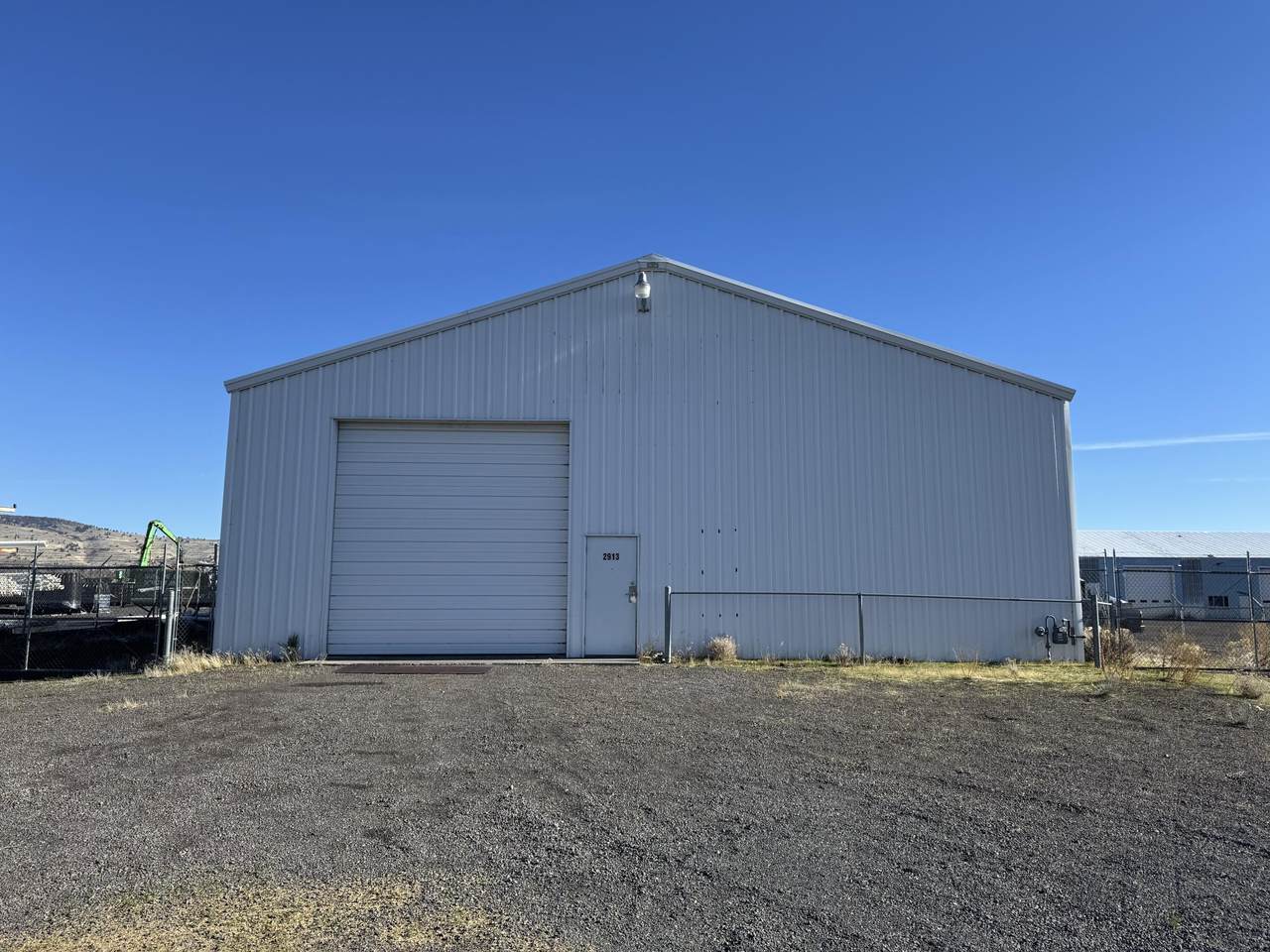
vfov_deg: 56.8
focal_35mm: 24
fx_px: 881
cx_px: 635
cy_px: 476
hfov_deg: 71.6
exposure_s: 1/3802
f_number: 1.78
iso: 80
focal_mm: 6.76
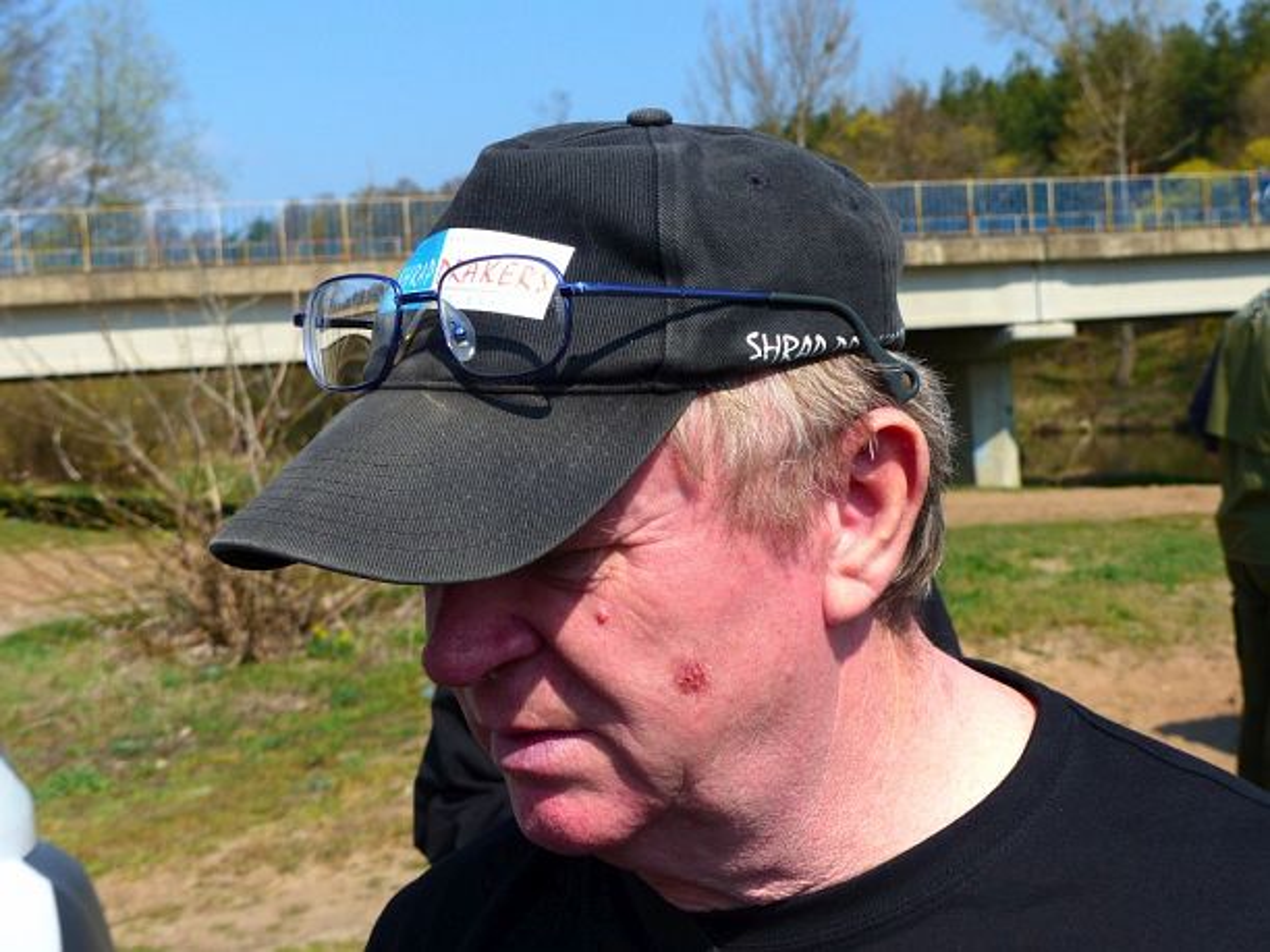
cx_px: 635
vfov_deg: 23.3
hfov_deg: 30.7
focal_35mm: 63
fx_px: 2311
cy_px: 476
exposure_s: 1/640
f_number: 4
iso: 100
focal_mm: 11.4
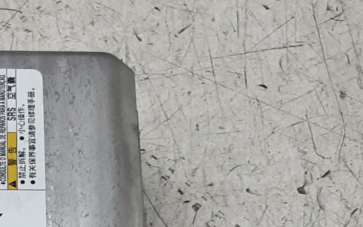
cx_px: -83
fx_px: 970
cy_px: 424
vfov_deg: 12.1
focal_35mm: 98
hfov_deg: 19.8
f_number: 1.9
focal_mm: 2.91
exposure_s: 1/50
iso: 80
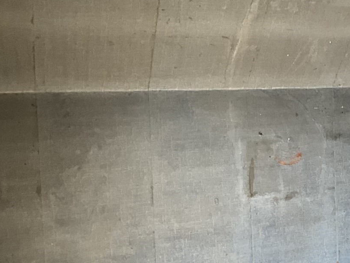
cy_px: 125
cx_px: 429
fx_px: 738
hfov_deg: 24.1
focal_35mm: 73
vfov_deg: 20.2
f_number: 1.8
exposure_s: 1/60
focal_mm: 3
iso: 64
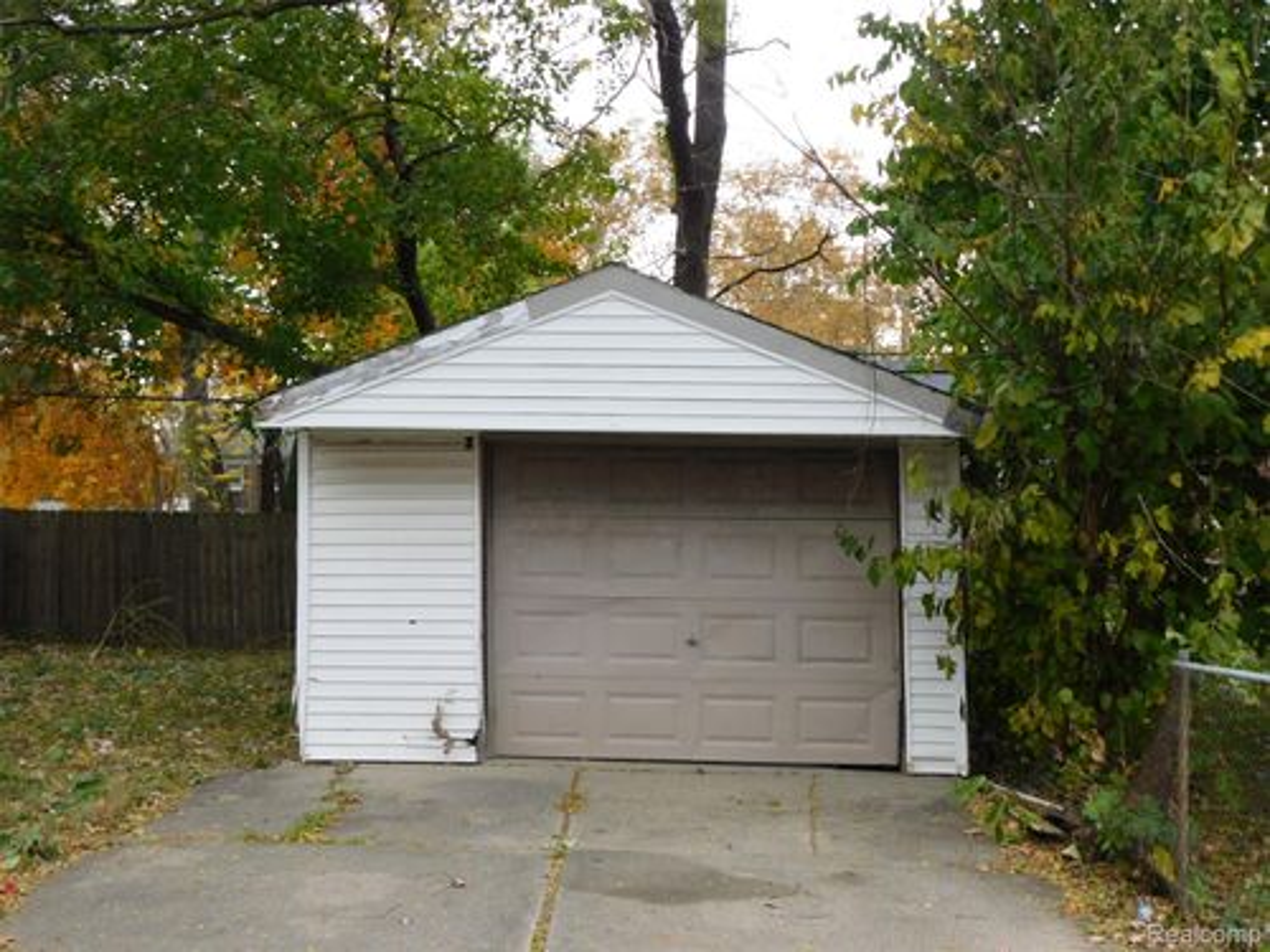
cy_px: 476
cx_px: 635
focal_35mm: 40
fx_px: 1468
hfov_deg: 46.8
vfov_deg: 36.0
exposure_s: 1/100
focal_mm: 7.1
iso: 125
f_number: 3.6
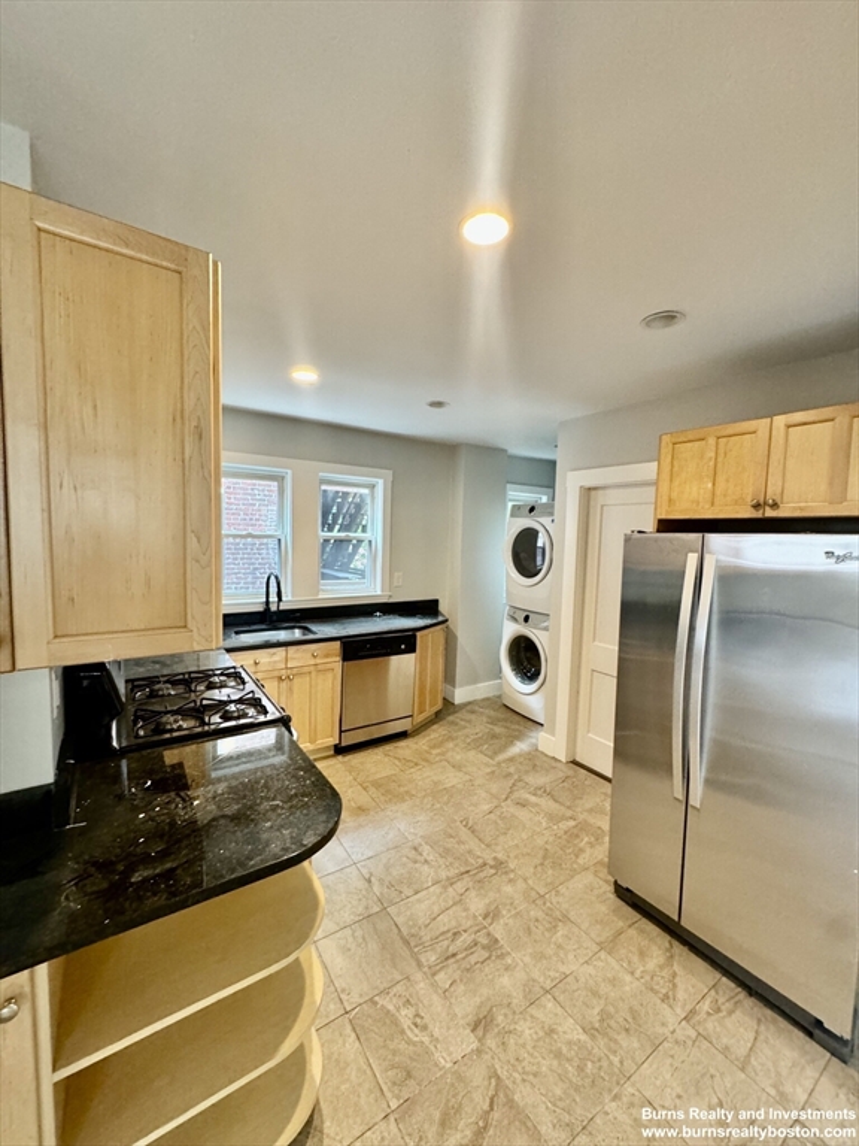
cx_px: 430
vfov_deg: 102.1
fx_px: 463
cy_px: 573
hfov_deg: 85.7
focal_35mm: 14
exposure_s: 1/60
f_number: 2.2
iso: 400
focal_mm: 2.22
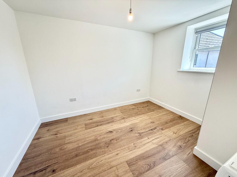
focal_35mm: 14
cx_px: 118
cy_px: 88
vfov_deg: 85.7
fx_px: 96
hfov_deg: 102.1
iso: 50
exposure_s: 1/99
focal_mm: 2.22
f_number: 2.2
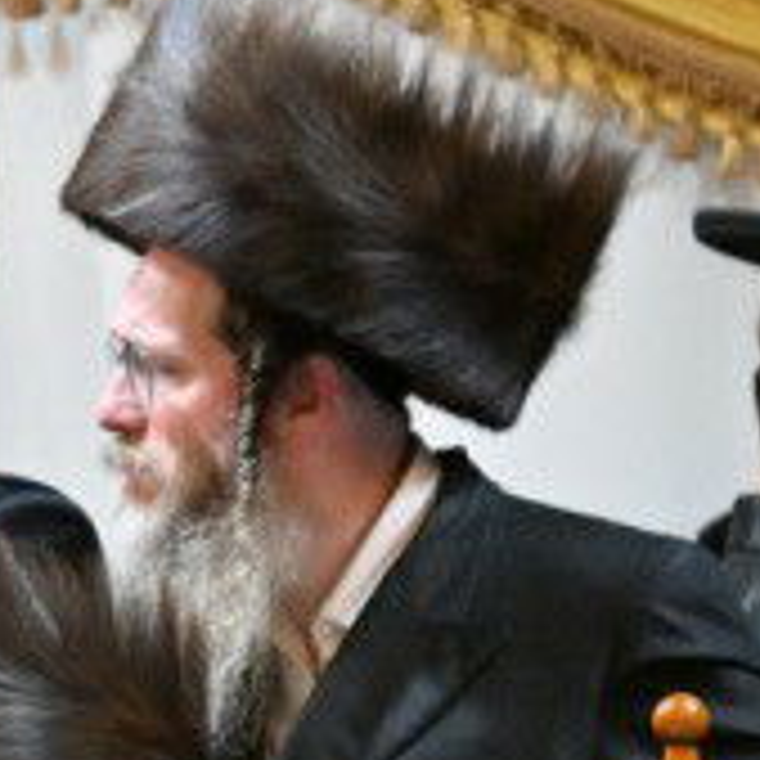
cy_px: 1138
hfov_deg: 1.1
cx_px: -1210
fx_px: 38253
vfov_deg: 1.1
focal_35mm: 1540
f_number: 2.8
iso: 640
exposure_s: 1/250
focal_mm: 200
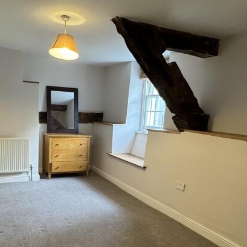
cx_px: 86
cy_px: 155
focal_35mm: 31
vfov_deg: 52.0
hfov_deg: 51.7
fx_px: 250
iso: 320
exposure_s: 1/100
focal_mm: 2.22
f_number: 2.2
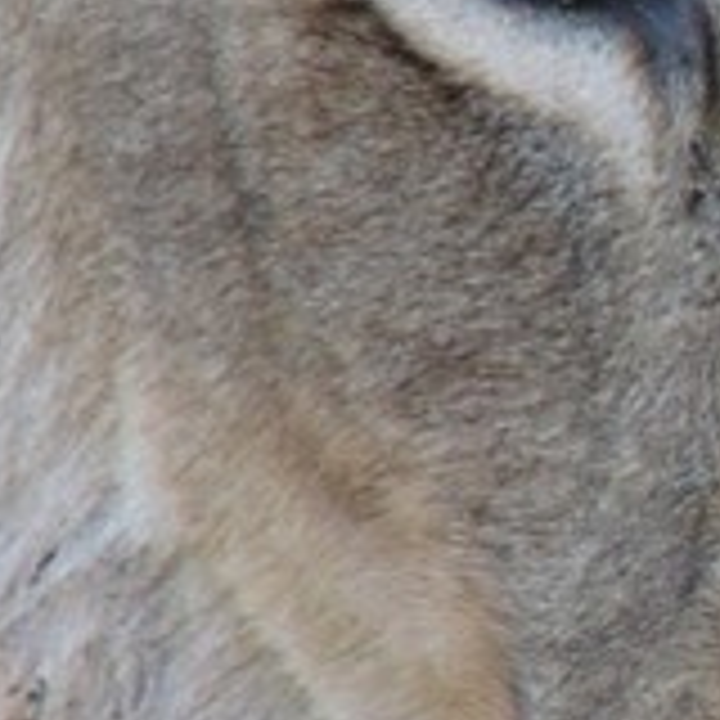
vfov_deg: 0.9
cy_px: 198
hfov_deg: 0.9
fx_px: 45135
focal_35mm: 1918
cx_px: 1256
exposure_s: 1/60
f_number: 2.8
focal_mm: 56.7
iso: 50
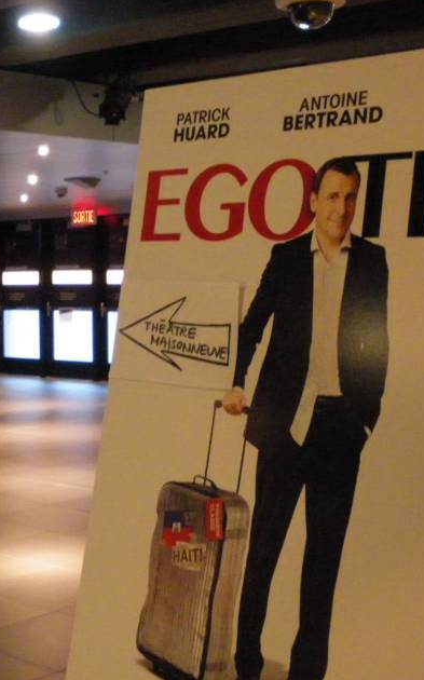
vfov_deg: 32.9
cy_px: 387
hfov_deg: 20.4
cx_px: 16
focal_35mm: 62
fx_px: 1148
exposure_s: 1/15
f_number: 3.5
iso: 800
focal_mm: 6.3
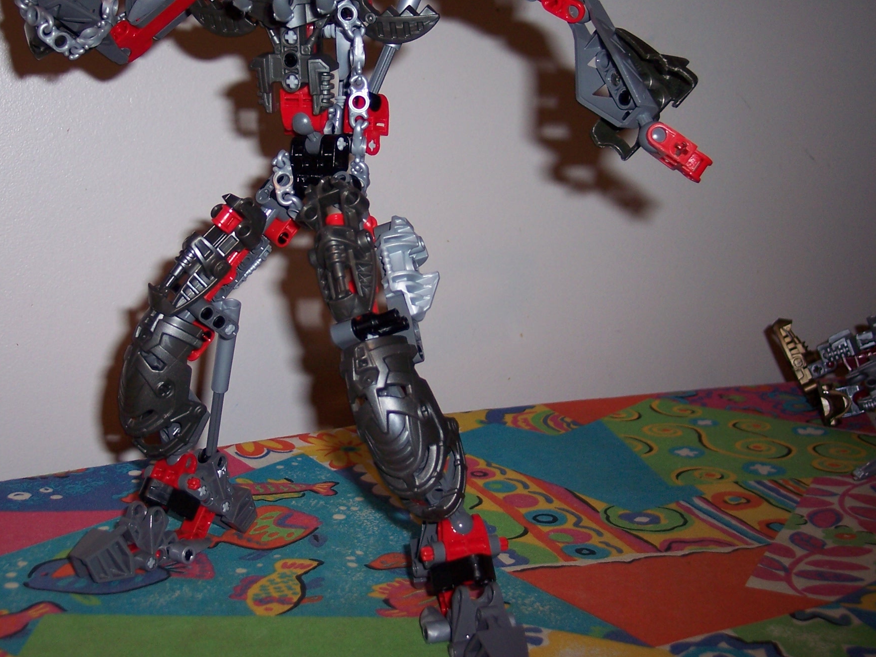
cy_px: 241
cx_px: 328
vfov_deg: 28.4
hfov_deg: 37.3
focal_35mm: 51
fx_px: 1290
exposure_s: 1/60
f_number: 2.8
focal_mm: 8
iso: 100
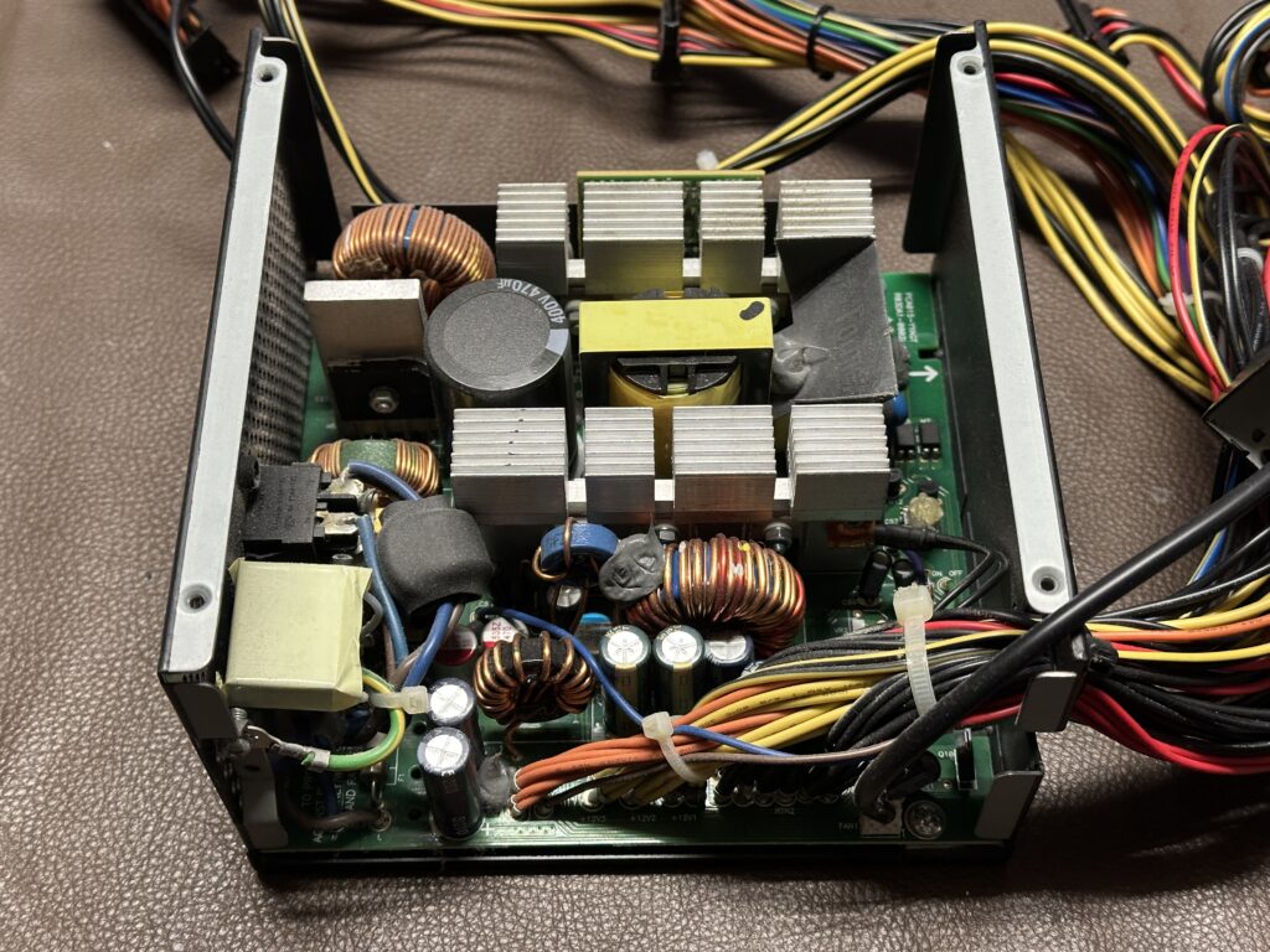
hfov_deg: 39.7
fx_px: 1761
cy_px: 476
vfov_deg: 30.3
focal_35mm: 48
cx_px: 635
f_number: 1.78
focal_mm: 6.86
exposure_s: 1/33
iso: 200
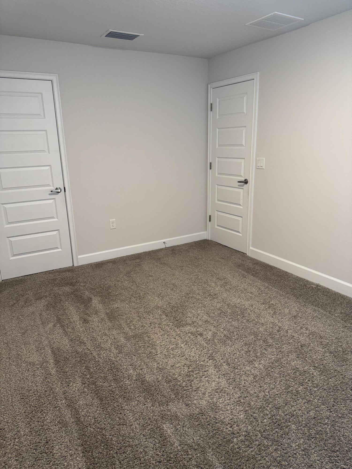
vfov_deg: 71.6
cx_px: 176
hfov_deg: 56.8
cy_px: 234
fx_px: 325
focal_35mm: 24
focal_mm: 6.76
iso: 320
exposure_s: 1/60
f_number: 1.78
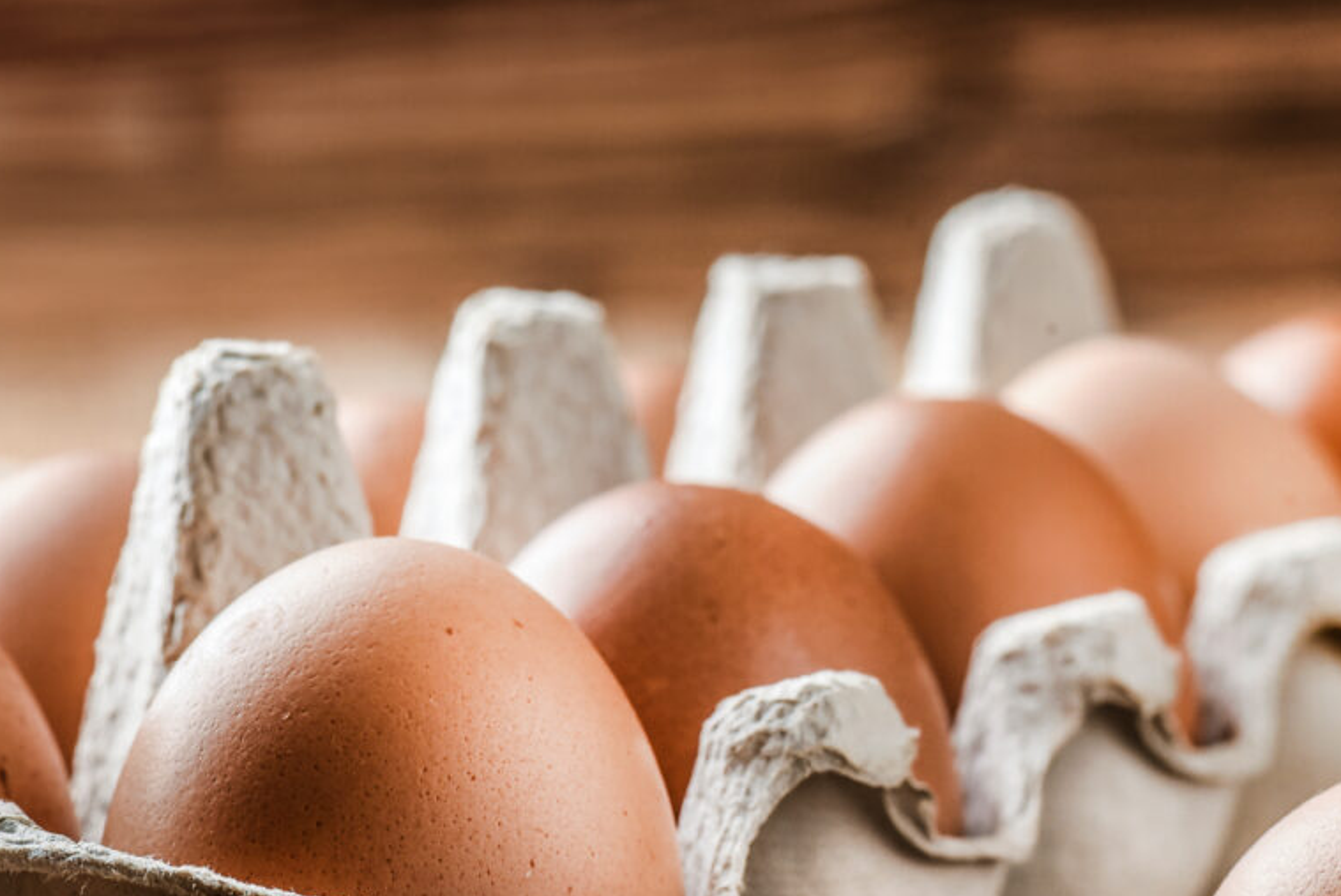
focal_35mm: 166
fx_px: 6187
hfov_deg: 12.3
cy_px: 704
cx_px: 966
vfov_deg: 8.3
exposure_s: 1/125
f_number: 13
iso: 1000
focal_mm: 105
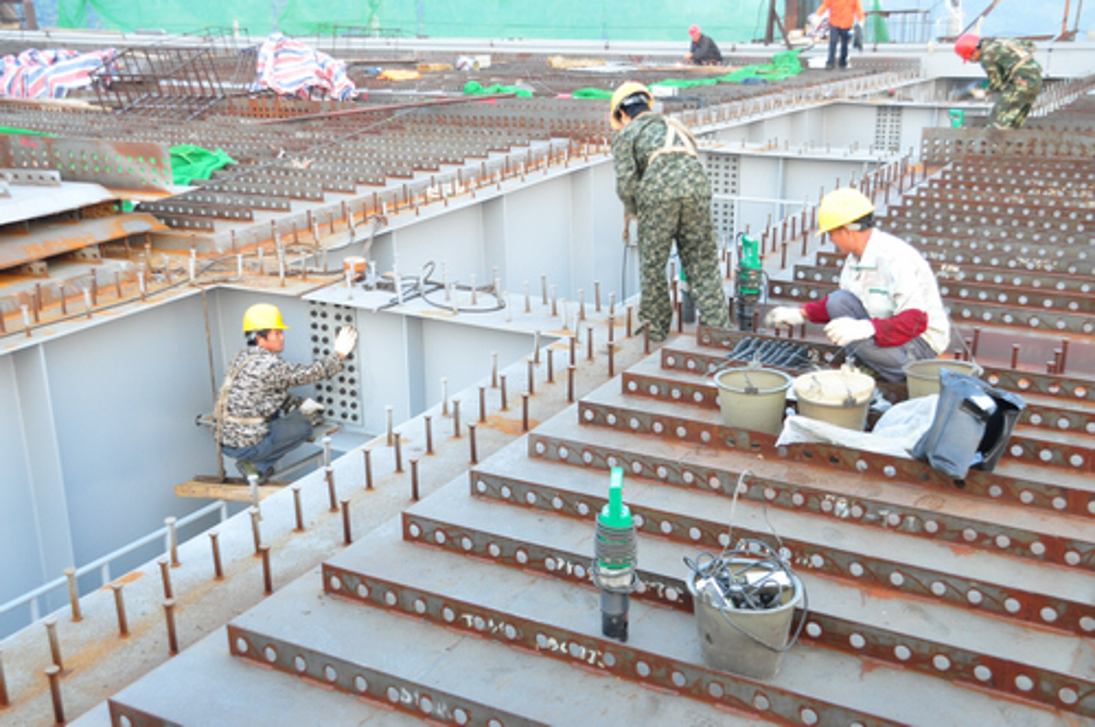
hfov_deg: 45.0
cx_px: 548
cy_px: 364
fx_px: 1321
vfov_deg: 30.8
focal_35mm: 44
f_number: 6.3
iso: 800
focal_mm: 29
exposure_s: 1/15
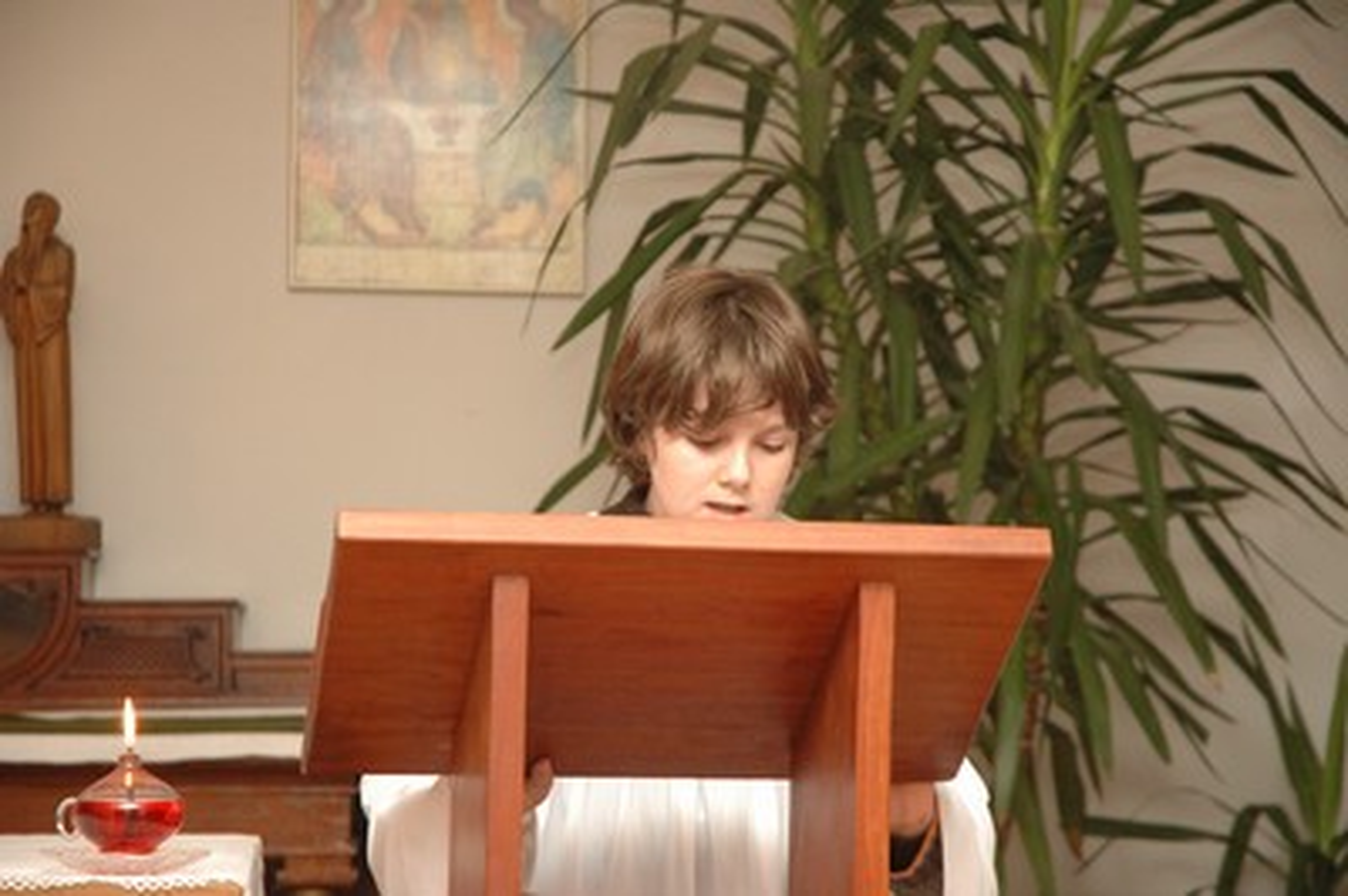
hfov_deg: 19.5
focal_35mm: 105
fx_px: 3928
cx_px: 674
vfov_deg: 13.0
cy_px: 448
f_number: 4.5
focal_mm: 70
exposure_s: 1/60
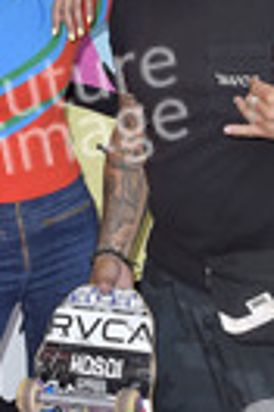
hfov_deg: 13.3
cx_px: 120
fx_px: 1176
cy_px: 278
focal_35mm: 103
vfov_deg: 19.8
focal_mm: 34
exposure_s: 1/250
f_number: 7.1
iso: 320
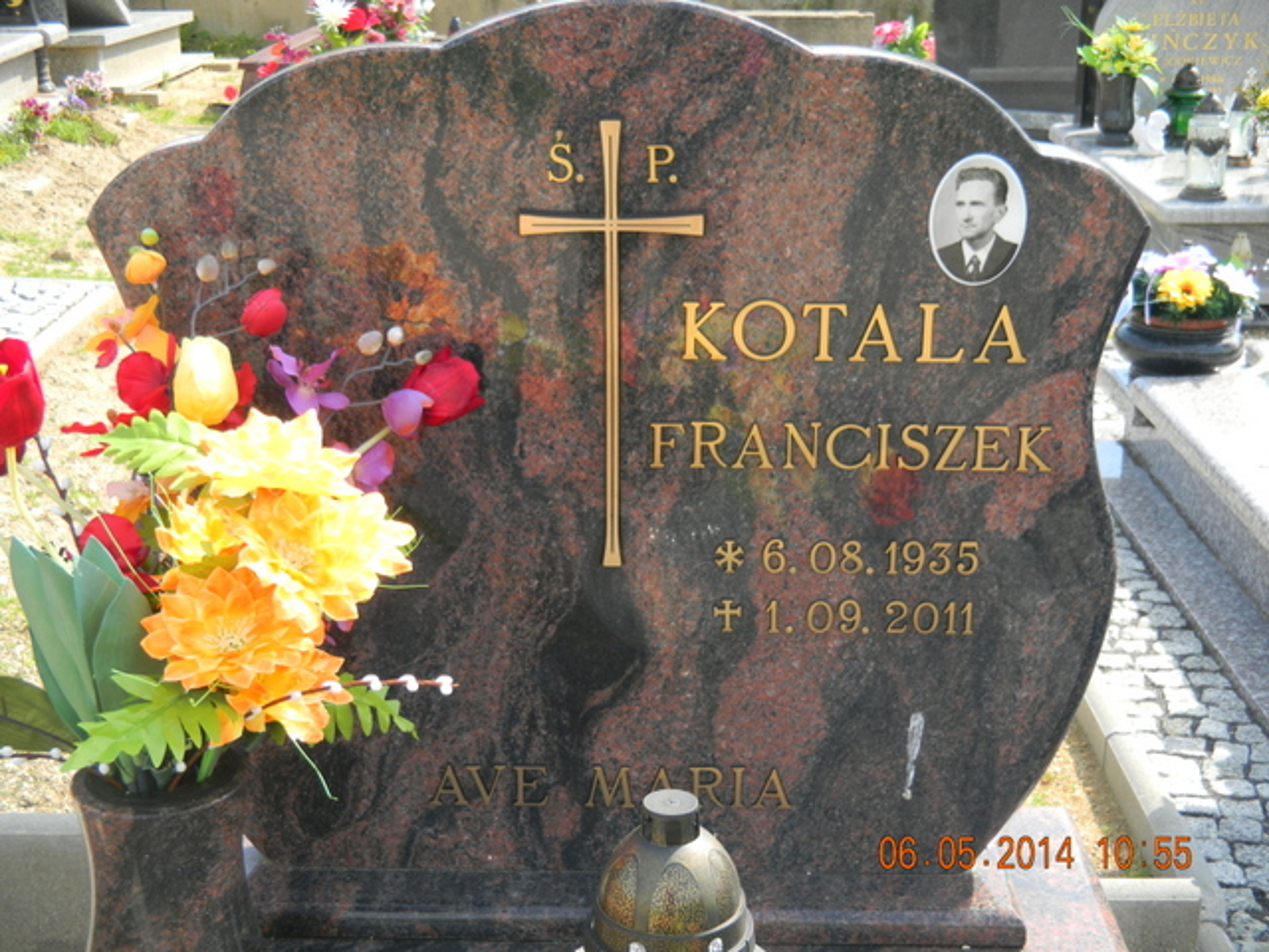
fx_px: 2016
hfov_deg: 34.9
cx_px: 634
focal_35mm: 55
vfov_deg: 26.6
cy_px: 476
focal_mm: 9.9
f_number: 4.2
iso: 80
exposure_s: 1/146
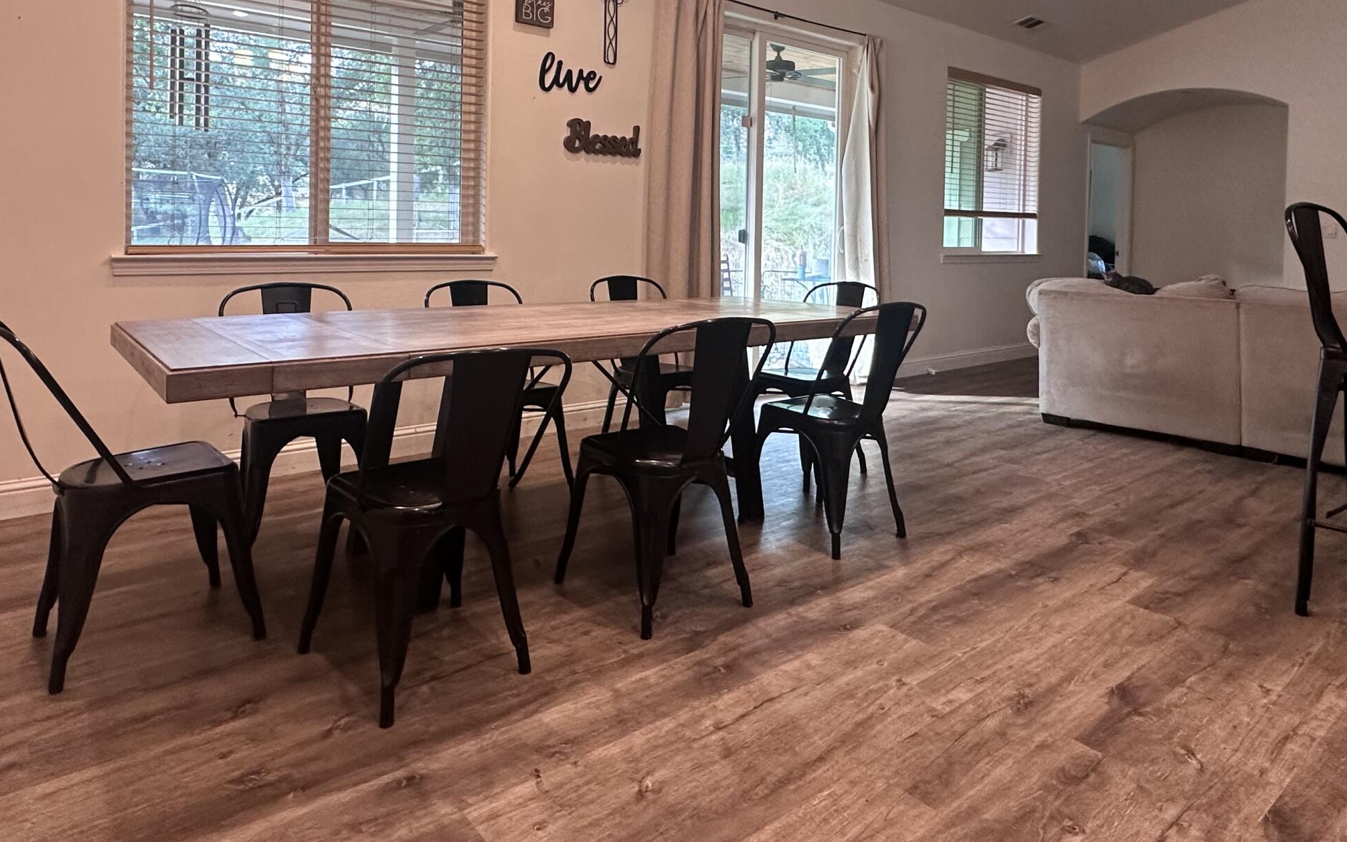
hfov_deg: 77.2
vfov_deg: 51.5
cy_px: 248
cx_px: 662
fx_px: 844
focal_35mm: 23
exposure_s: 1/120
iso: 250
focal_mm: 2.22
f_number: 2.2
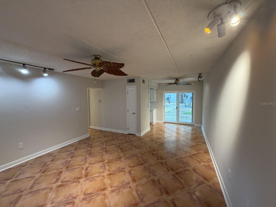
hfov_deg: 102.1
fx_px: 112
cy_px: 104
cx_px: 138
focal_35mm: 14
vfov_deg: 85.7
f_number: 2.2
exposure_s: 1/60
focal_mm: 2.22
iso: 200
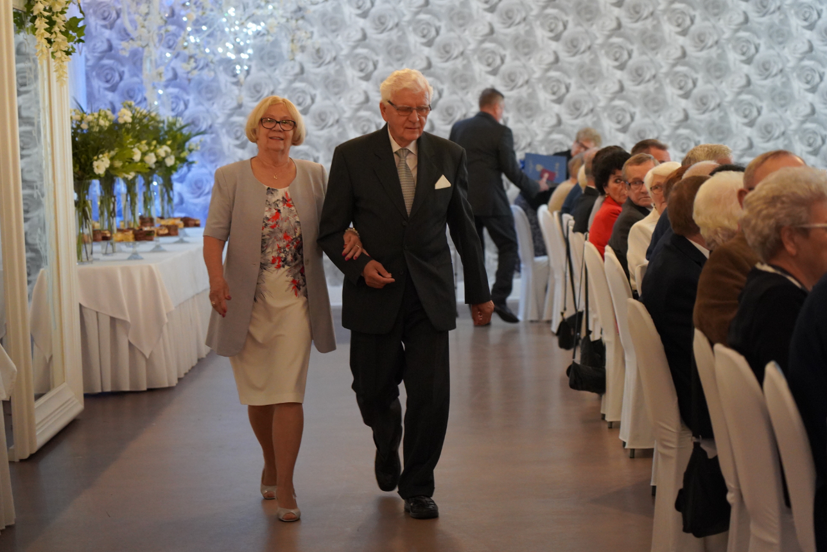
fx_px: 2435
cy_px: 278
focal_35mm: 106
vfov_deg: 12.9
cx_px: 412
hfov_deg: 19.3
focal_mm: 105
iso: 8000
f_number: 4
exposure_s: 1/160
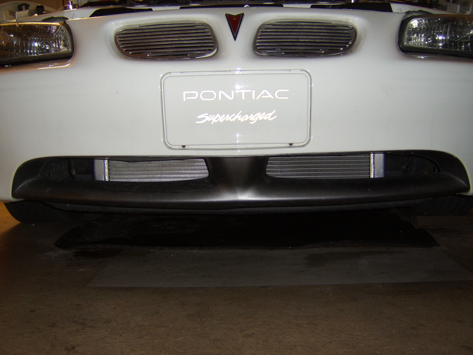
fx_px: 424
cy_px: 178
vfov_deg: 45.4
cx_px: 236
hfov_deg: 58.4
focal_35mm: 31
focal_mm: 8.13
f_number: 2.7
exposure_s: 1/30
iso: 141
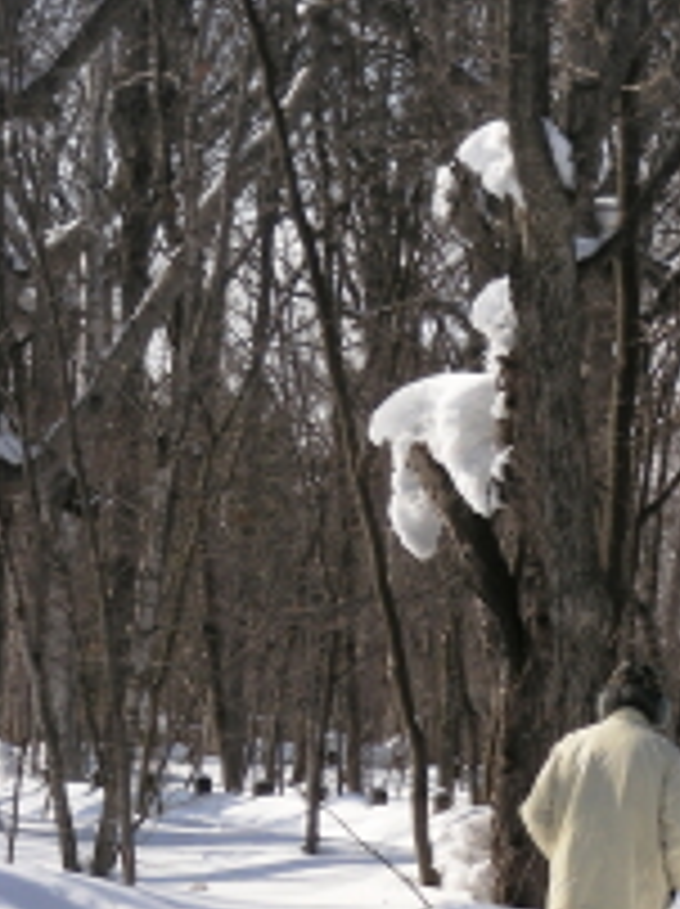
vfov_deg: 7.8
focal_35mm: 252
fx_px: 6614
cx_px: 664
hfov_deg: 5.9
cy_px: 945
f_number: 4
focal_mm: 18.9
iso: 50
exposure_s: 1/378
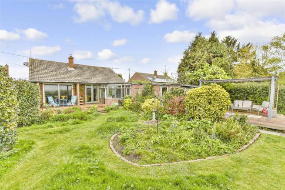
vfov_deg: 77.4
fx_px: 119
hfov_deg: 100.4
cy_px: 95
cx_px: 142
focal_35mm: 15
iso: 500
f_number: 7.1
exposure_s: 1/200
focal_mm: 10
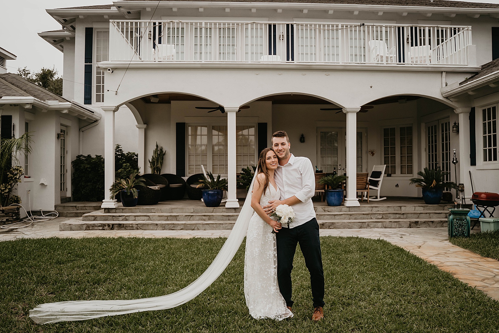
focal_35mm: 31
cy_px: 166
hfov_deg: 60.3
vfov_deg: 42.3
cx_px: 250
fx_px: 430
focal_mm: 31
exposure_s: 1/500
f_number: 2.8
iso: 320
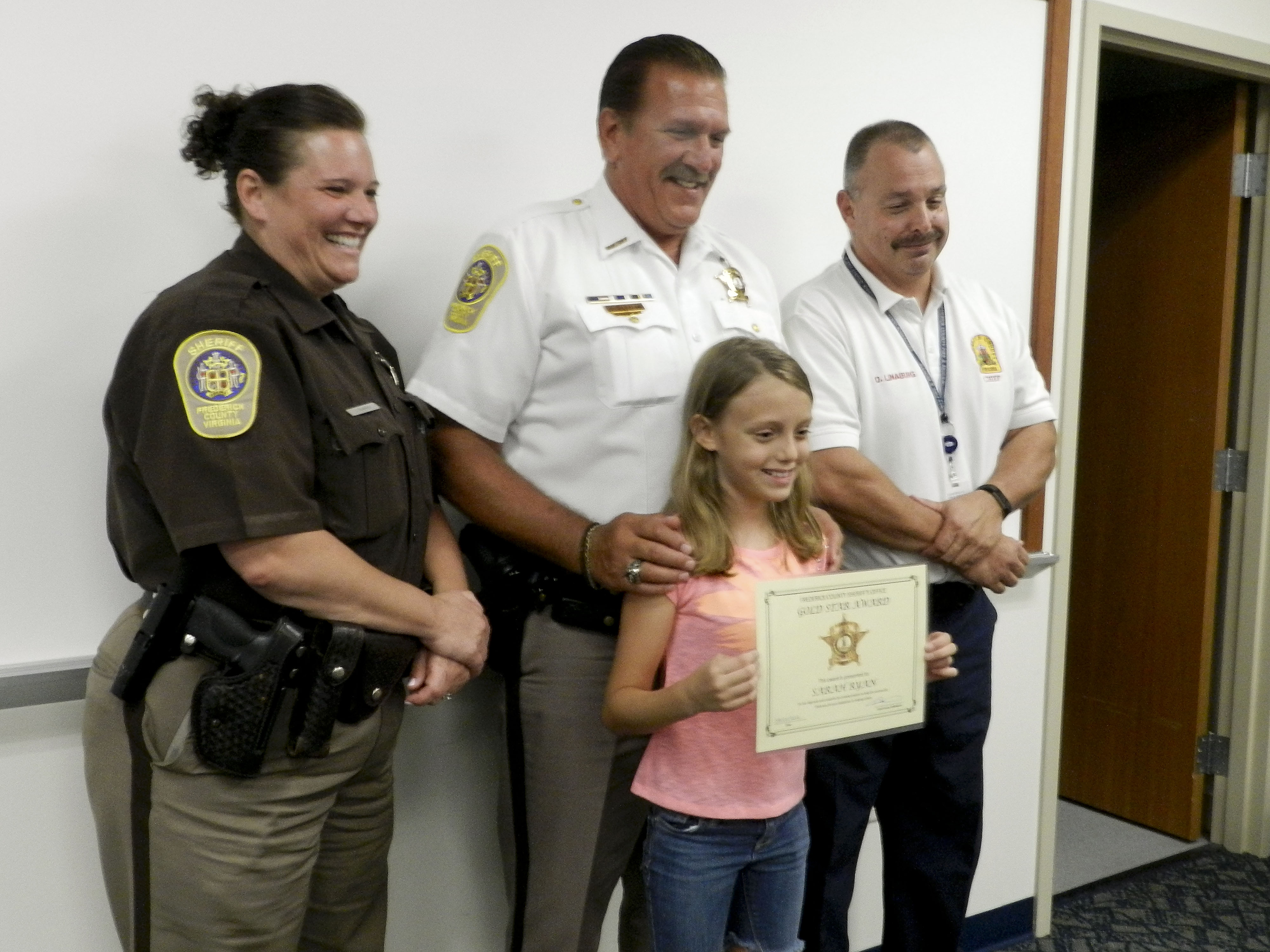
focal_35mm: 38
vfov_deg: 37.7
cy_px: 476
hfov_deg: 49.0
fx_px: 1394
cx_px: 635
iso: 800
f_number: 5.6
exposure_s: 1/15
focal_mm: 6.7
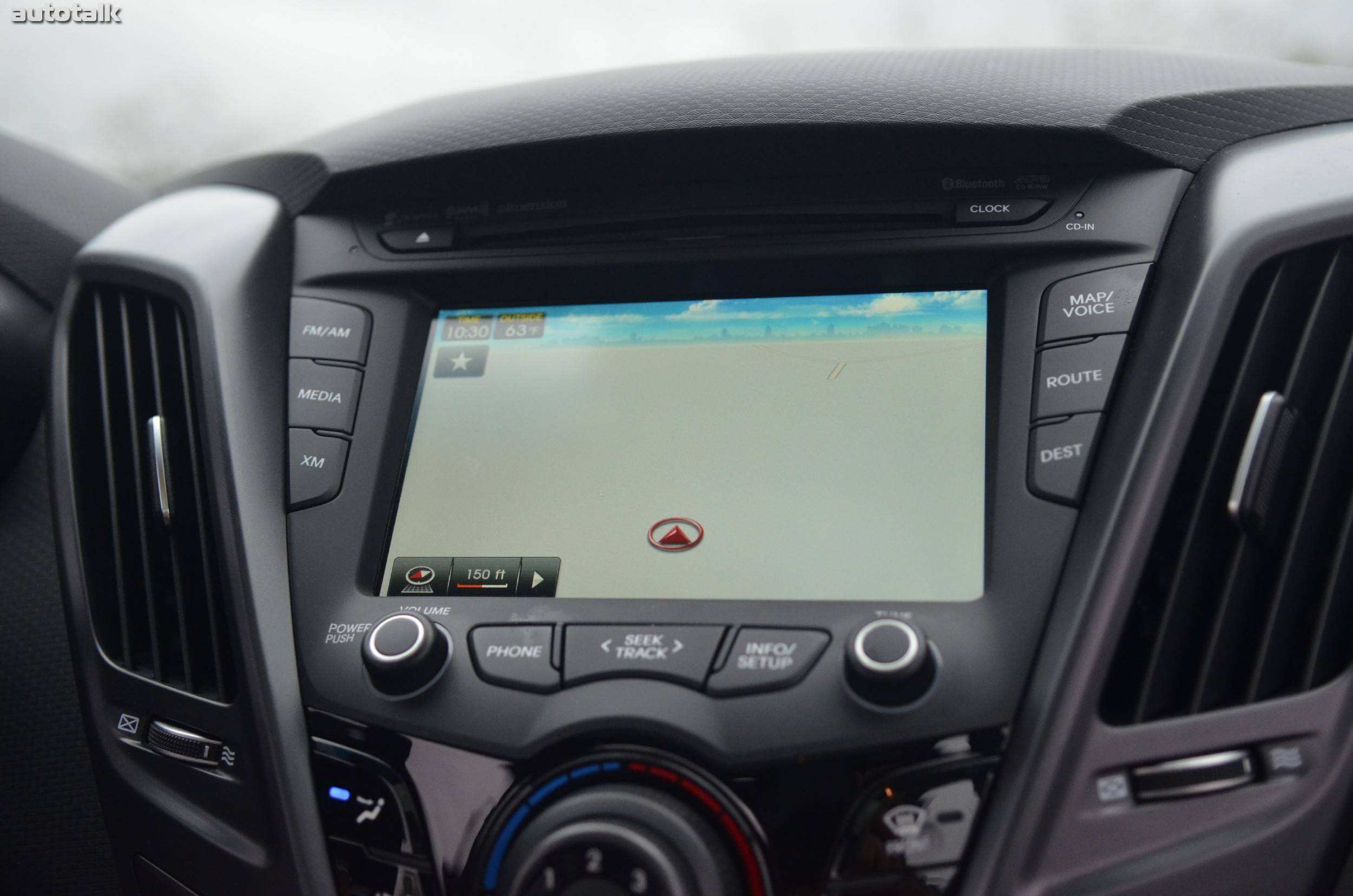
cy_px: 448
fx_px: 1575
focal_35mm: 42
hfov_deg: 46.5
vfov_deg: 31.8
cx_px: 676
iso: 1250
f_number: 2.8
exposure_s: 1/500
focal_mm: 28
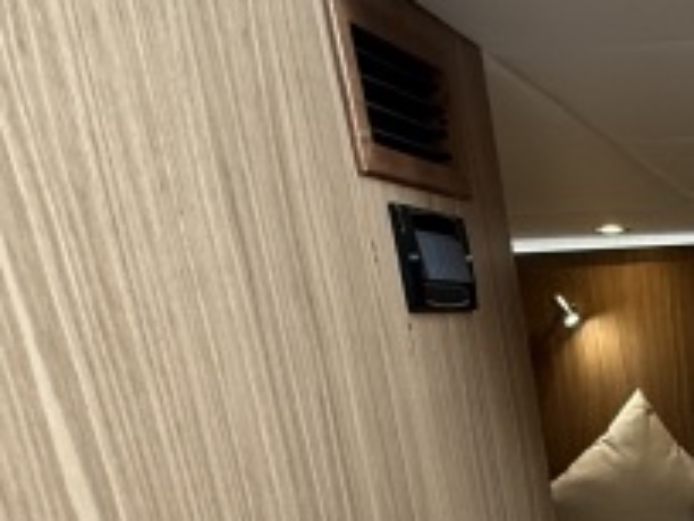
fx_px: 1103
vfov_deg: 23.6
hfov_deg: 27.9
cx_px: 939
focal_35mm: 55
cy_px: 664
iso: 320
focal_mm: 2.22
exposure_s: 1/99
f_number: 2.2
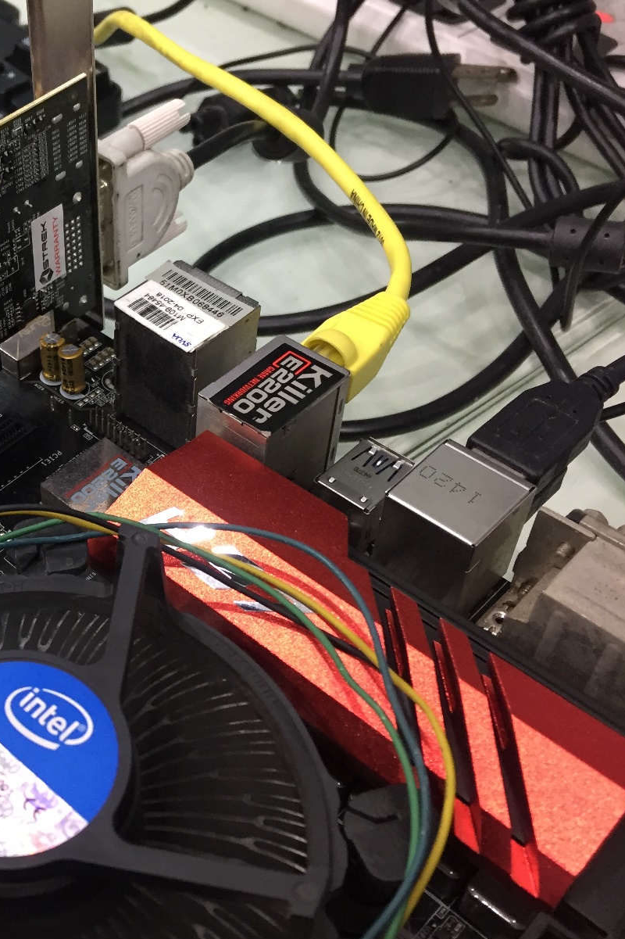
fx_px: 1068
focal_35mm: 41
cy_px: 466
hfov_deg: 30.2
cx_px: -9
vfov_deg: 47.4
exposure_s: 1/33
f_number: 2.2
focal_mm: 4.15
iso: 160
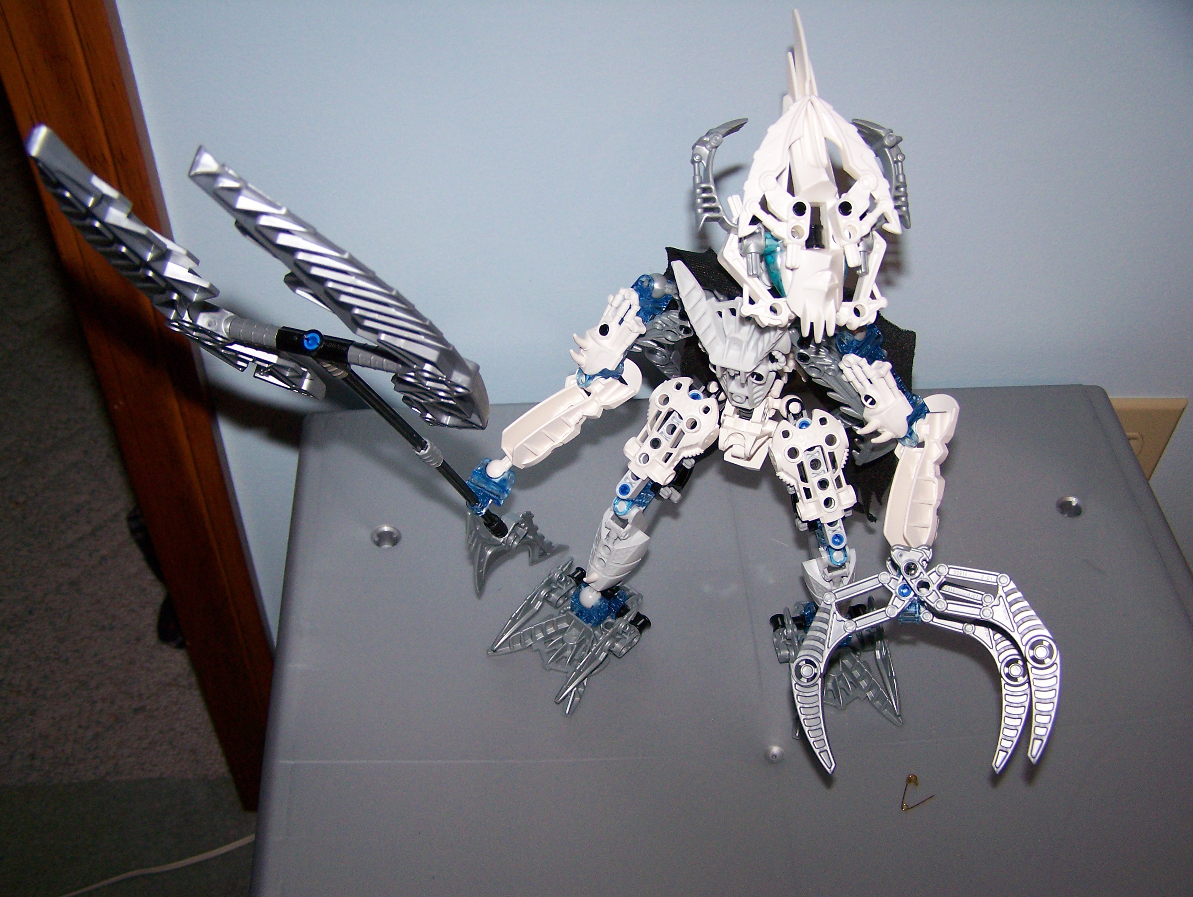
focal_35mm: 38
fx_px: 1311
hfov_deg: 48.9
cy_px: 448
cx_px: 596
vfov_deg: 37.8
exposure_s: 1/60
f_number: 2.8
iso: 160
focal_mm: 6.3
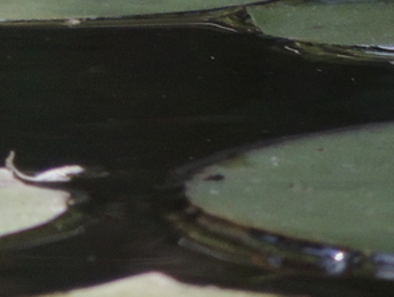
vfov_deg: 0.3
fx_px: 49390
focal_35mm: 4334
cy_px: -321
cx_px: -359
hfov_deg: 0.5
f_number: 5.9
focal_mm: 180
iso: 400
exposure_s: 1/320
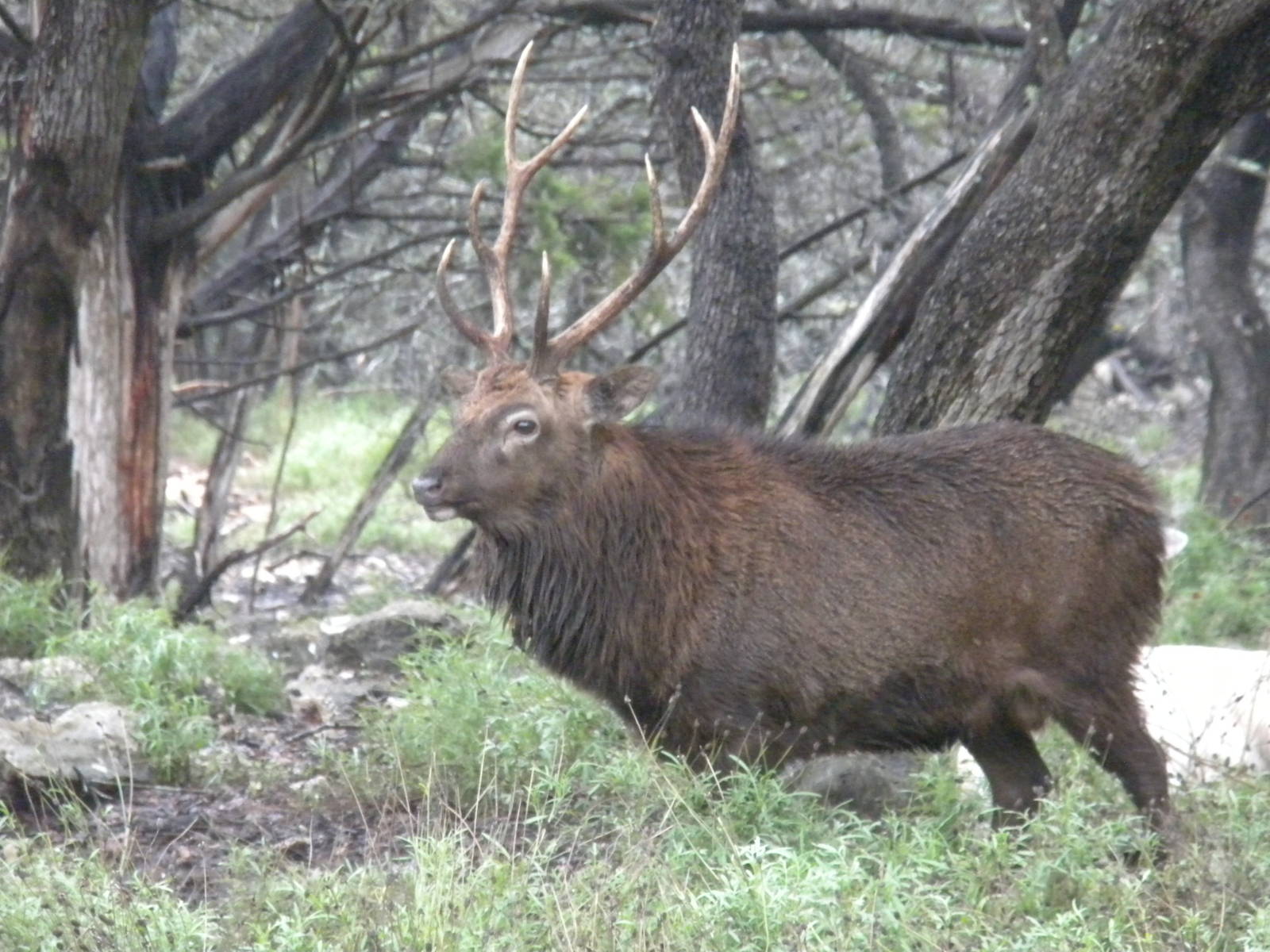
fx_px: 9539
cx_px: 635
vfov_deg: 5.7
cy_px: 476
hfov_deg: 7.6
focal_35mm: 260
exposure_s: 1/88.8
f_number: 5.3
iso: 800
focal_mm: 46.2
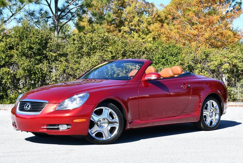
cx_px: 122
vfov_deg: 18.0
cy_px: 82
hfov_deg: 26.6
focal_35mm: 76
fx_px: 513
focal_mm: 38
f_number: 8
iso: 160
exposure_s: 1/250
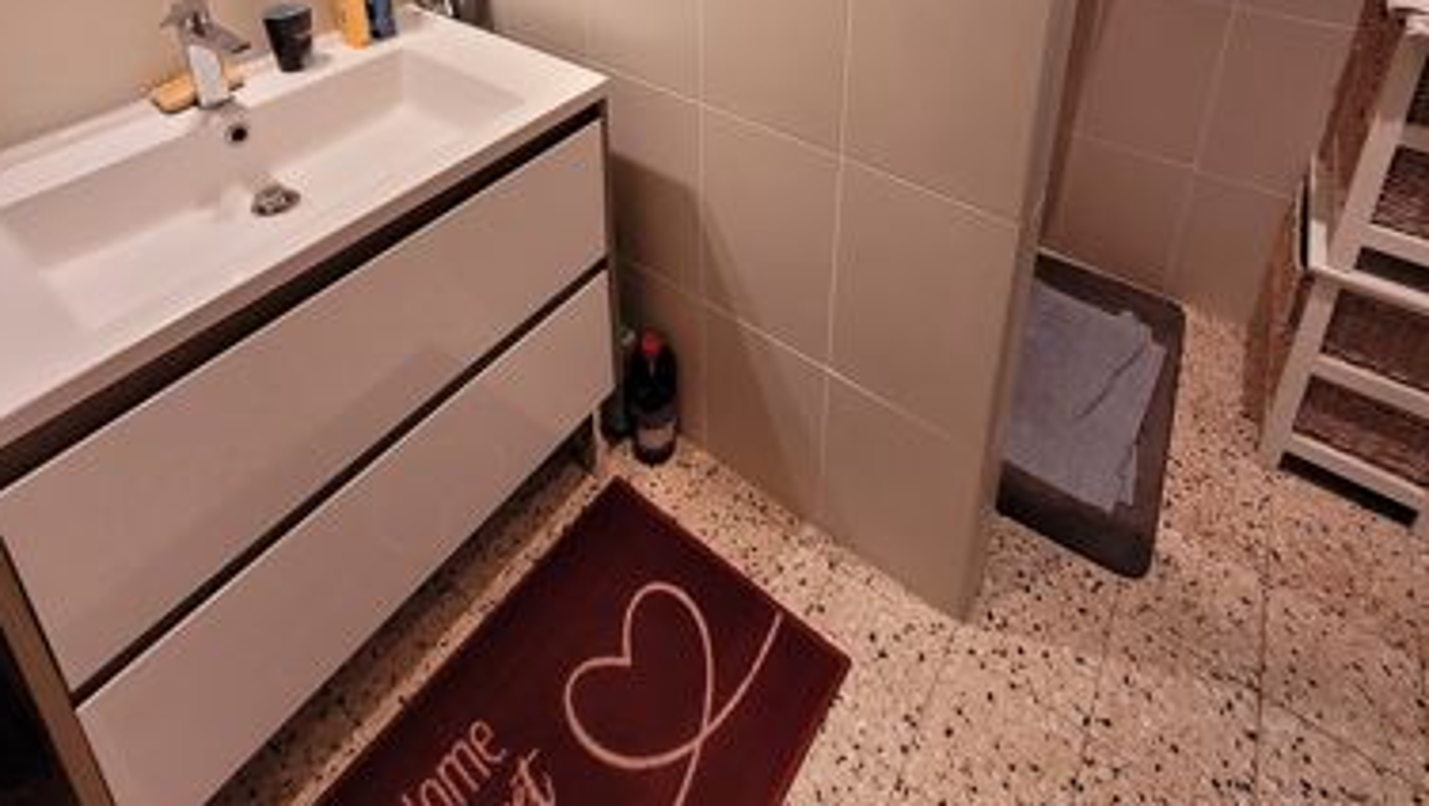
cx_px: 734
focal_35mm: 20
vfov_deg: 45.3
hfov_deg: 86.6
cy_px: -34
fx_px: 758
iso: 160
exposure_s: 1/50
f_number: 2.2
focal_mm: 1.74
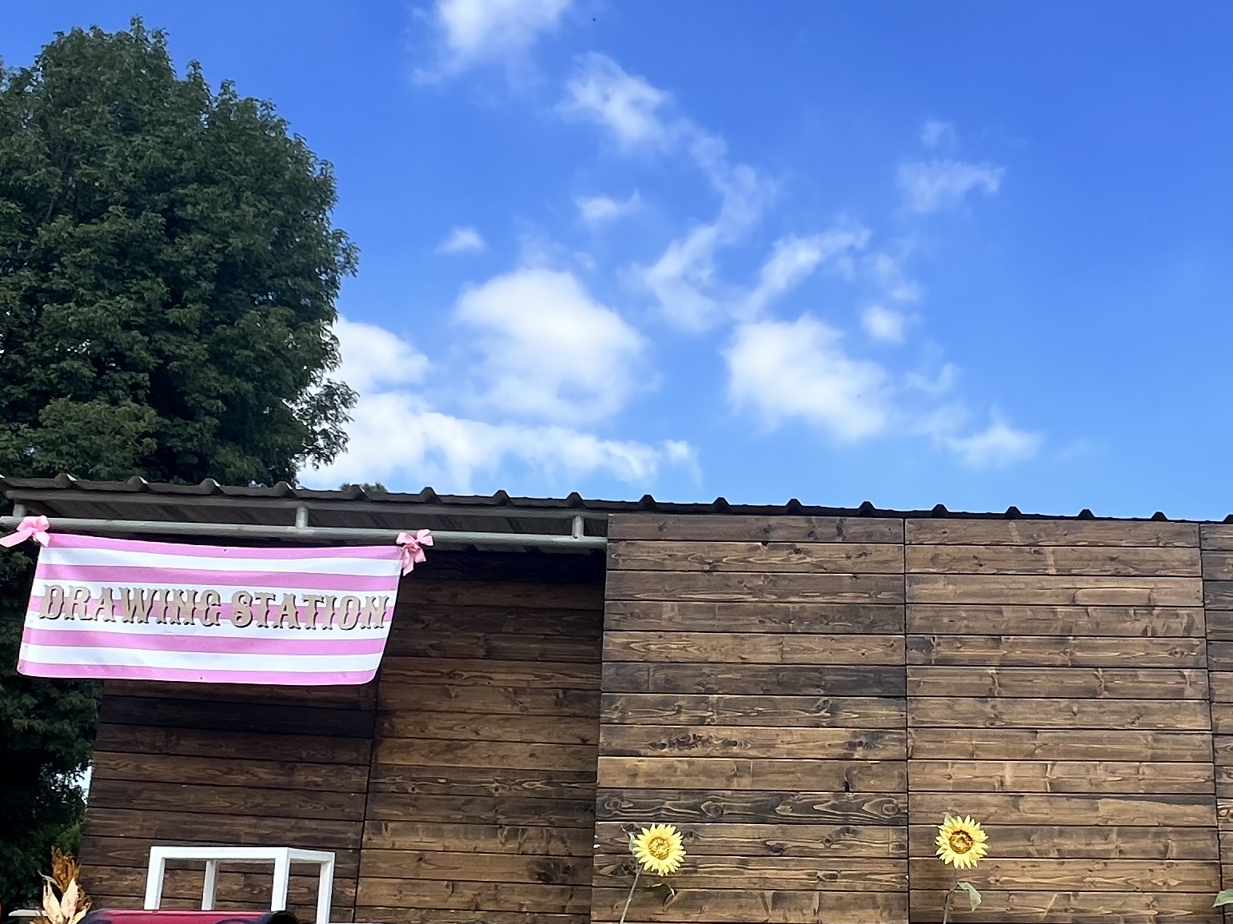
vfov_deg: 41.2
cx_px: 800
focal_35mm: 34
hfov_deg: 53.1
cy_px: 624
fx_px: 1211
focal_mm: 1.57
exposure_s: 1/1043
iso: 32
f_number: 1.8
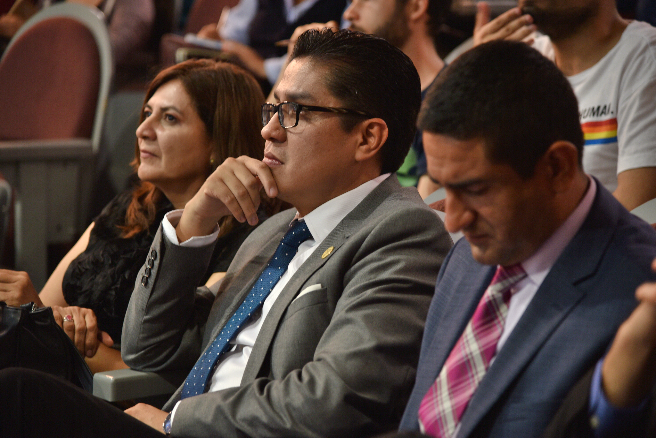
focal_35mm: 120
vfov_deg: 11.4
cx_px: 328
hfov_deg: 17.1
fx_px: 2186
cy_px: 219
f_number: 4
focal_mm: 120
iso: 250
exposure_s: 1/5
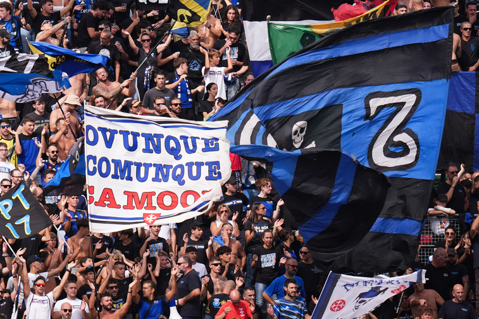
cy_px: 93
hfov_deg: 2.8
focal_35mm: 740
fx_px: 9841
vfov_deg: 1.9
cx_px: 73
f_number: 3.2
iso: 500
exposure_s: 1/6400
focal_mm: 400
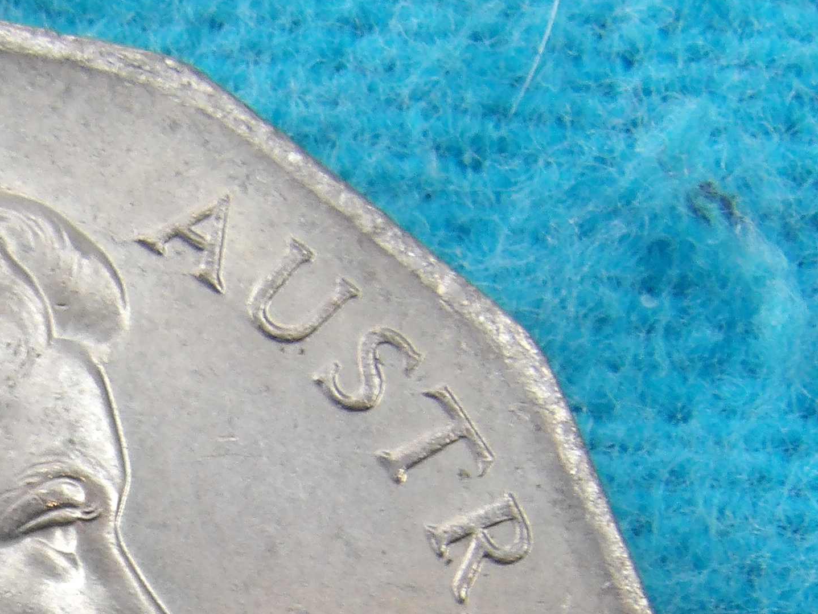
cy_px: 884
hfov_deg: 10.6
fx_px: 4348
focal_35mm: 184
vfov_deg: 7.9
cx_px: -147
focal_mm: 9.2
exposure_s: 1/30
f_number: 5.3
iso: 123
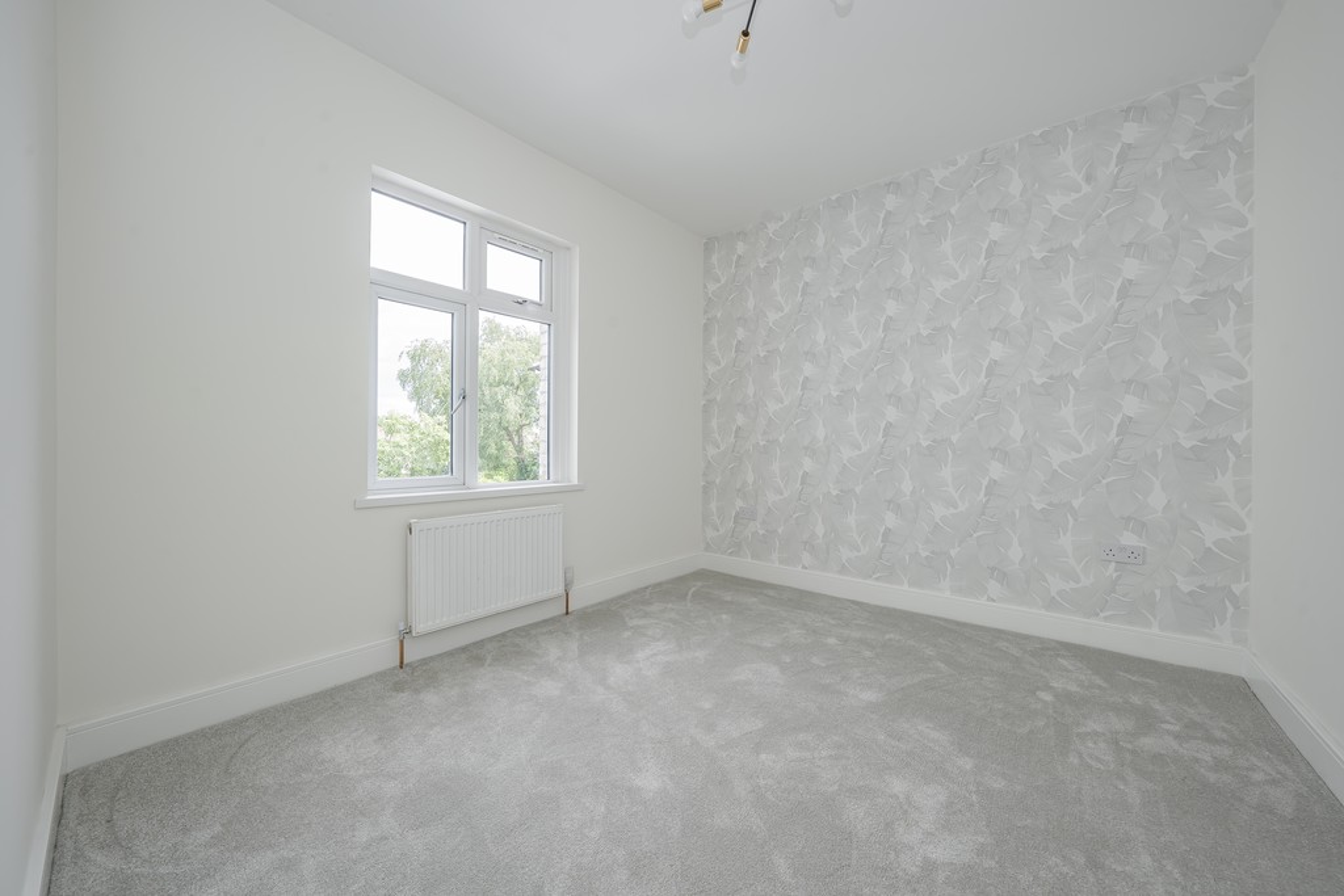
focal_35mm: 12
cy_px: 448
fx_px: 448
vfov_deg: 90.0
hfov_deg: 112.6
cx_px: 672
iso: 320
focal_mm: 12
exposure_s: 1/60
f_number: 9
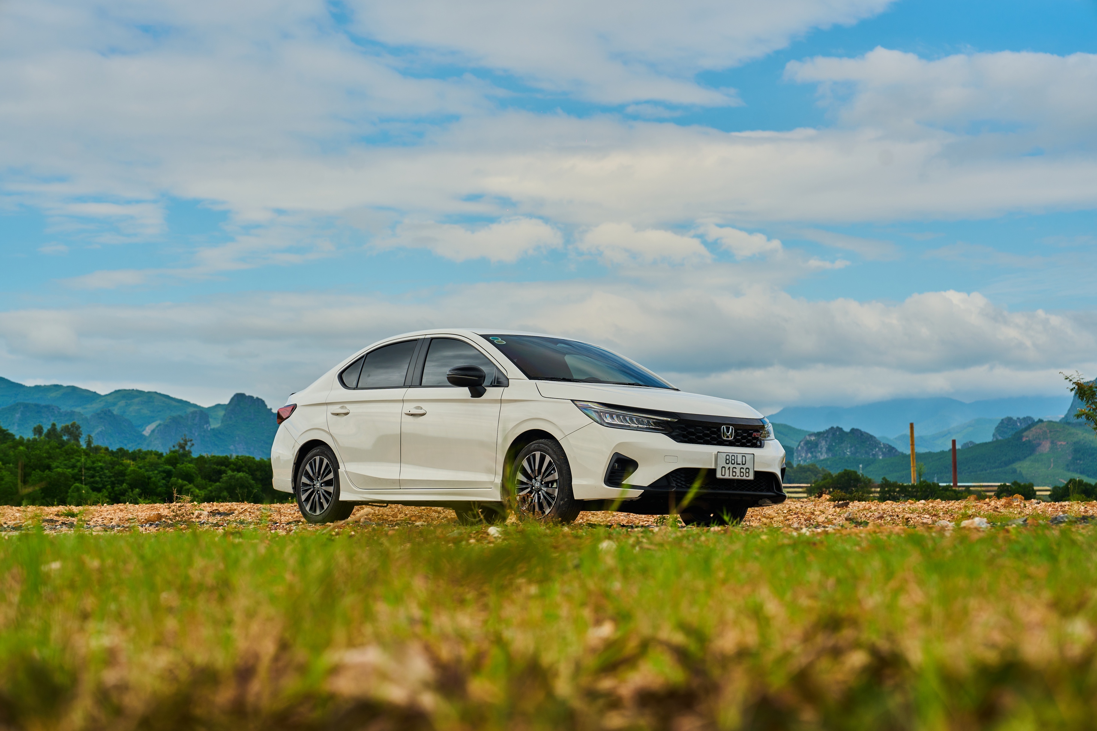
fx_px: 2133
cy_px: 366
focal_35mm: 70
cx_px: 548
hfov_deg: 28.8
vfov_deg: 19.5
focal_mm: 70
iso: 50
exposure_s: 1/200
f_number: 5.6
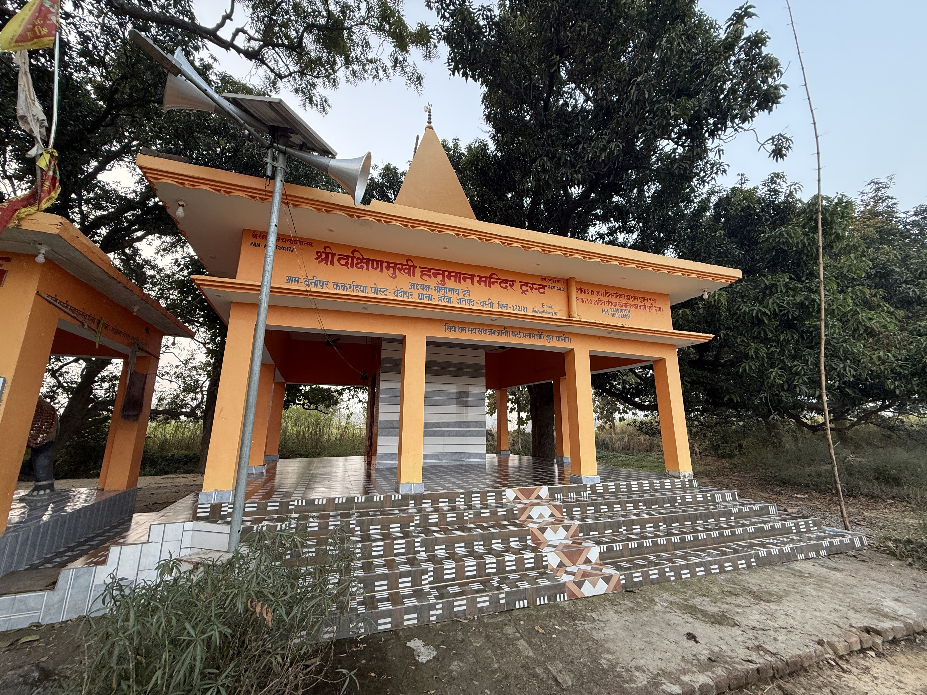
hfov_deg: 102.1
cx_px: 464
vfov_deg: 85.7
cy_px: 348
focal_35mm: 14
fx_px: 375
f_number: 2.2
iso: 125
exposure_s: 1/99
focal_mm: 2.22
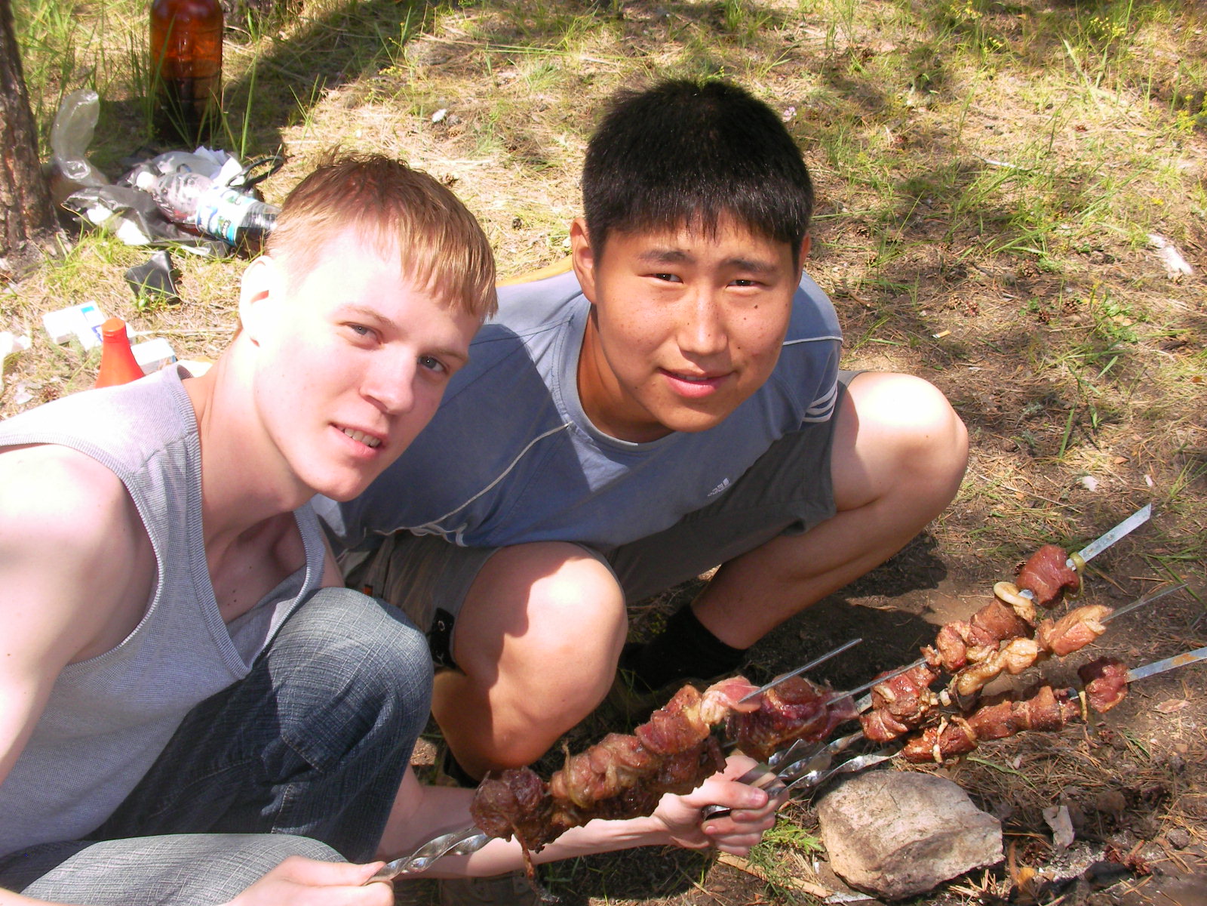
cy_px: 453
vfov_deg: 27.5
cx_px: 604
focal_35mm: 53
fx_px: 1848
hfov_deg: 36.2
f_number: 3.5
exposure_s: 1/327
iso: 50
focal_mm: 8.1
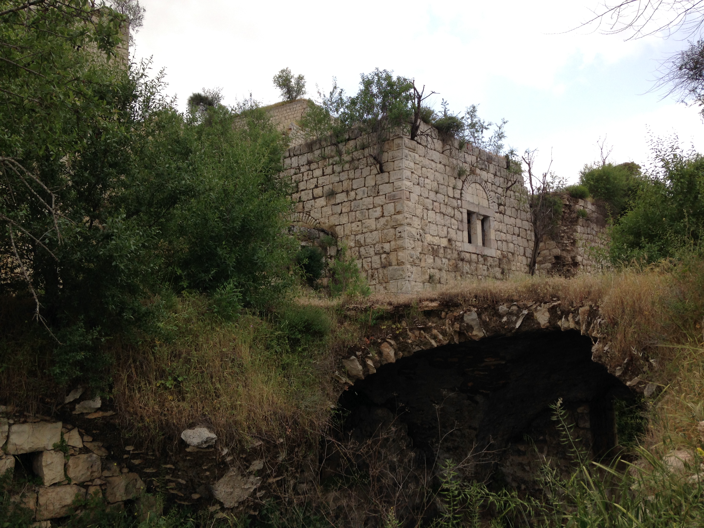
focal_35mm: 33
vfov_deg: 42.9
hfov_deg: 55.4
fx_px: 671
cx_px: 352
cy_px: 264
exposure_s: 1/1043
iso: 50
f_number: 2.4
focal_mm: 4.12
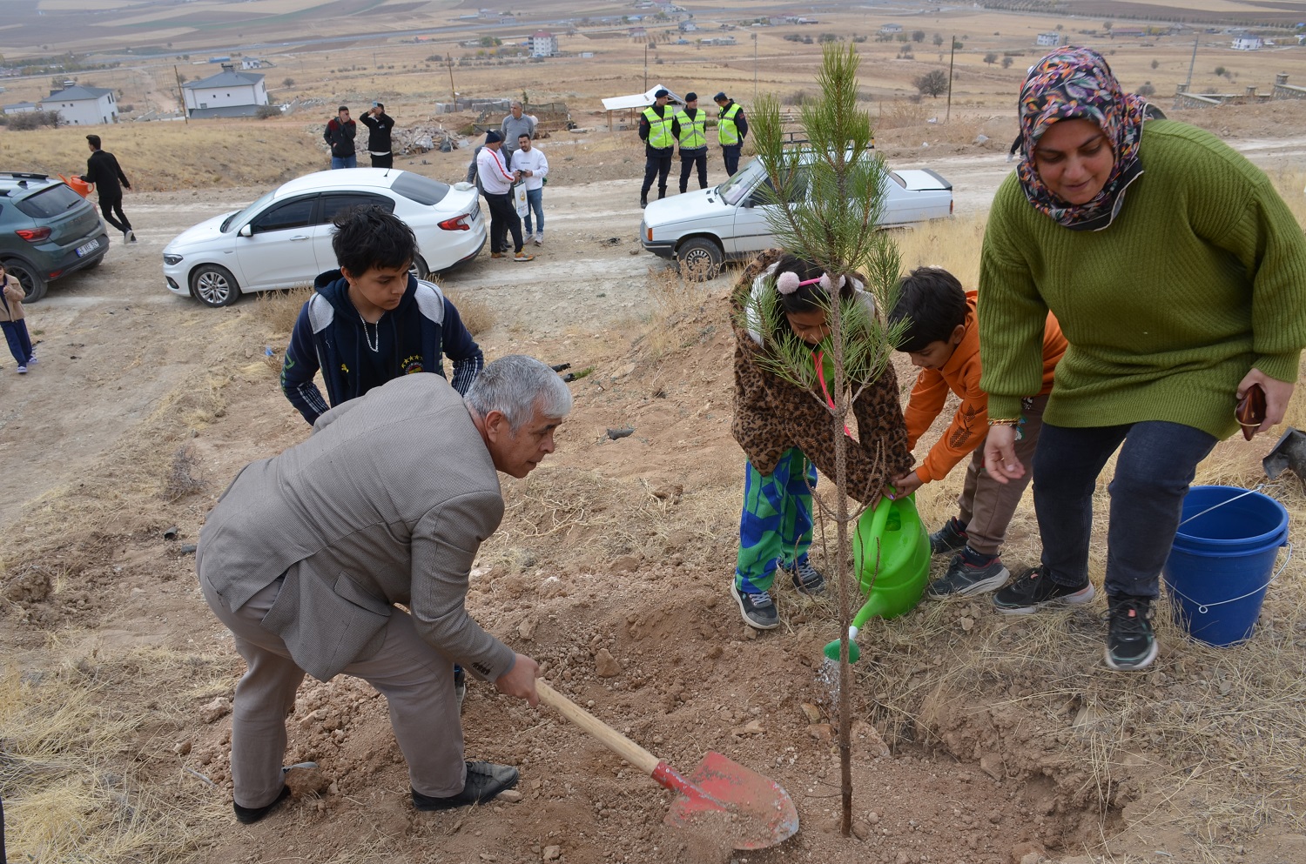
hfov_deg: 67.5
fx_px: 977
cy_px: 432
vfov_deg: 47.7
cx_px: 653
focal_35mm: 27
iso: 180
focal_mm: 18
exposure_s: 1/250
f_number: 8
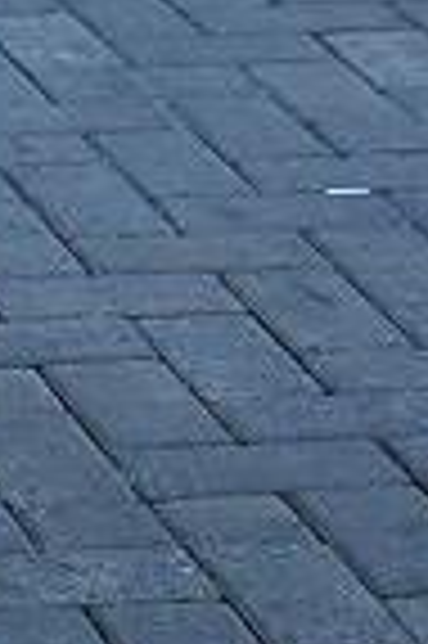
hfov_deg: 4.1
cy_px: -815
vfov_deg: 6.2
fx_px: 5720
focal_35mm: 320
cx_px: -865
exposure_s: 1/200
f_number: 7.1
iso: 400
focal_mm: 48
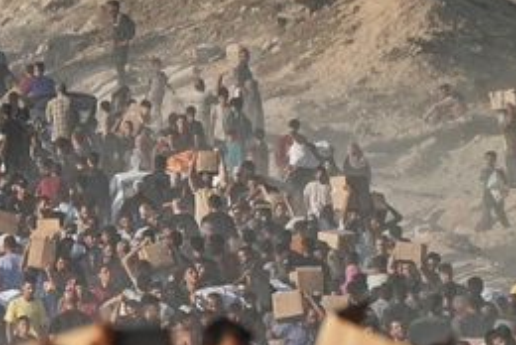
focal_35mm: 1408
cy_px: 177
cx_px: -351
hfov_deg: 1.5
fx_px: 20204
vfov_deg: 1.0
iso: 400
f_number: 6.3
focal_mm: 358
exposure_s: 1/3200
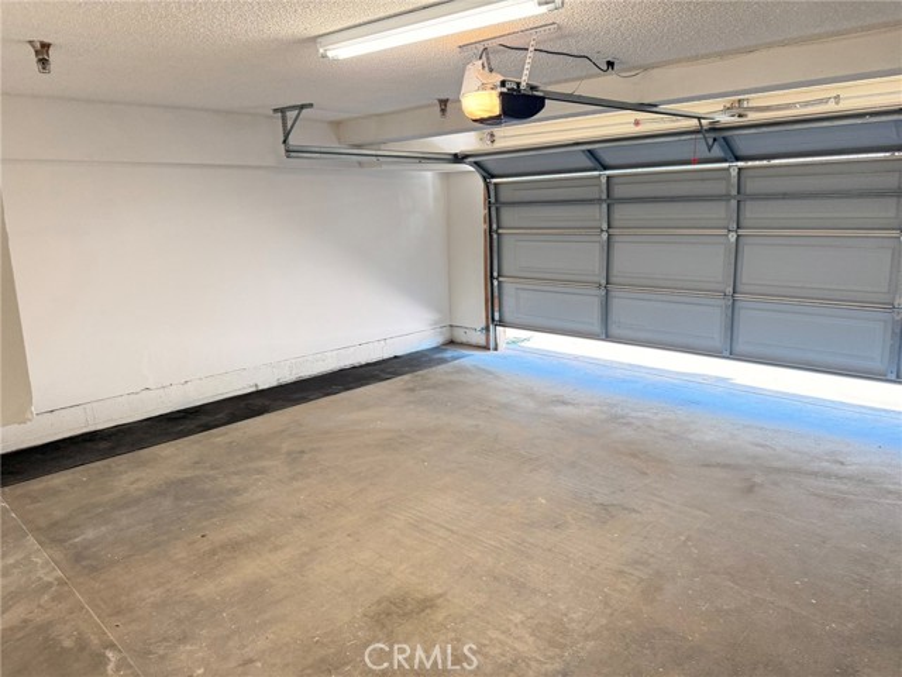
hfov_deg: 71.6
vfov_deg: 56.8
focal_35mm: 24
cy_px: 338
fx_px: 625
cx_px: 451
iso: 200
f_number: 1.78
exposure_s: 1/89
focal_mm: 6.76
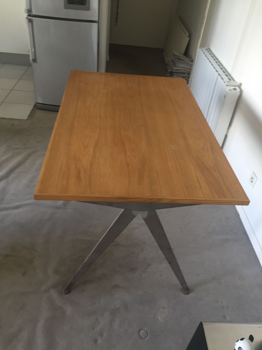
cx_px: 131
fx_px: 293
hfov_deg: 48.2
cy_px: 175
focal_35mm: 29
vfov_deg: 61.7
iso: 125
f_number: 2.2
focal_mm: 4.15
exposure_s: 1/33
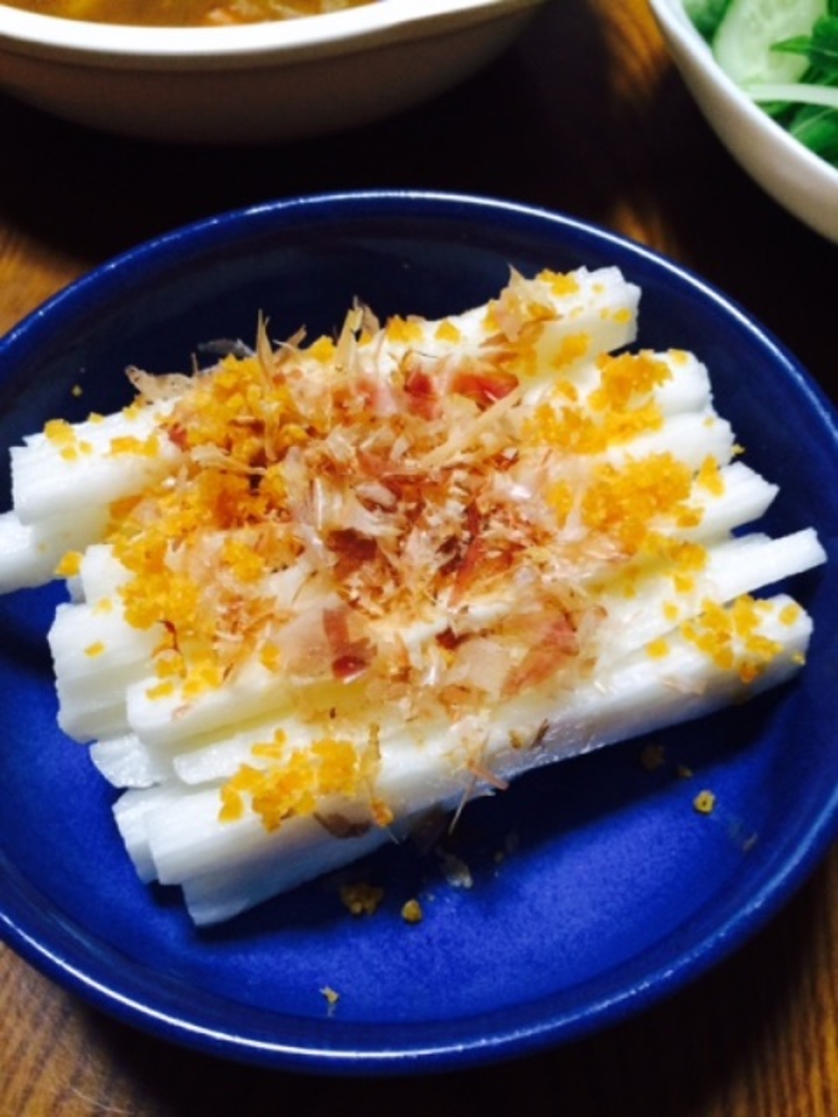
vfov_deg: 61.7
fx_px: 936
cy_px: 558
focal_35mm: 29
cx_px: 419
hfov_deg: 48.2
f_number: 2.2
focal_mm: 4.15
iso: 125
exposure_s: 1/30
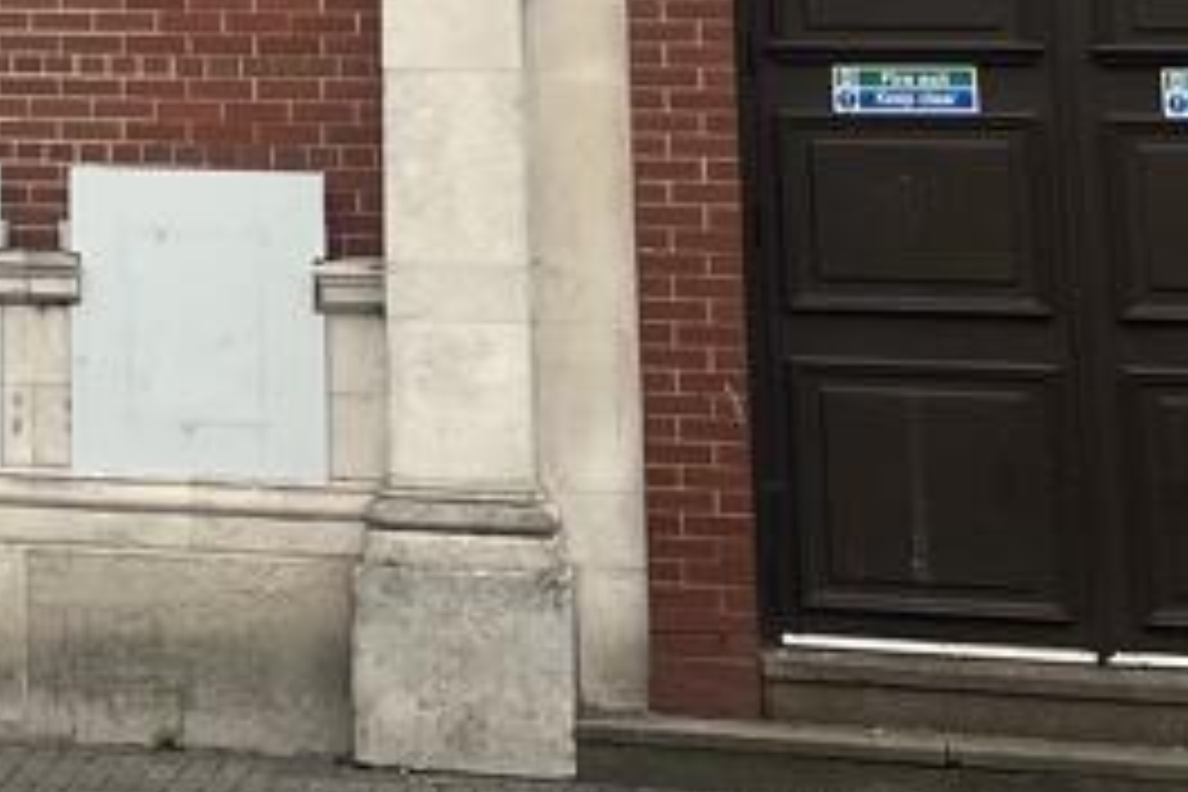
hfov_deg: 18.1
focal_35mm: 105
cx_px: -360
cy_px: -544
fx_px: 3465
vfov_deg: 12.2
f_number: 1.6
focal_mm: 5.1
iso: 40
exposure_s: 1/291
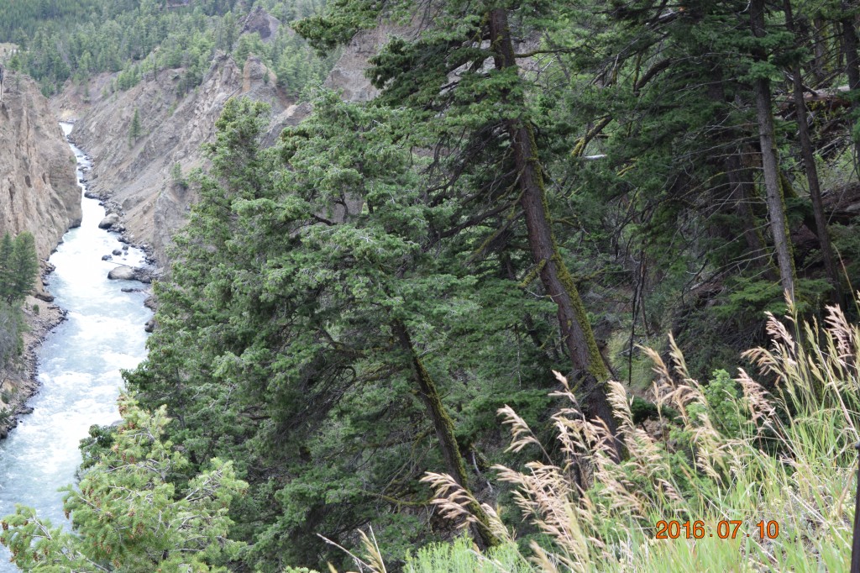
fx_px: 1970
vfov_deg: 16.5
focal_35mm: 82
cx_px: 430
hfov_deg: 24.6
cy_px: 286
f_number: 7.1
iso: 400
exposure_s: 1/200
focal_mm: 55
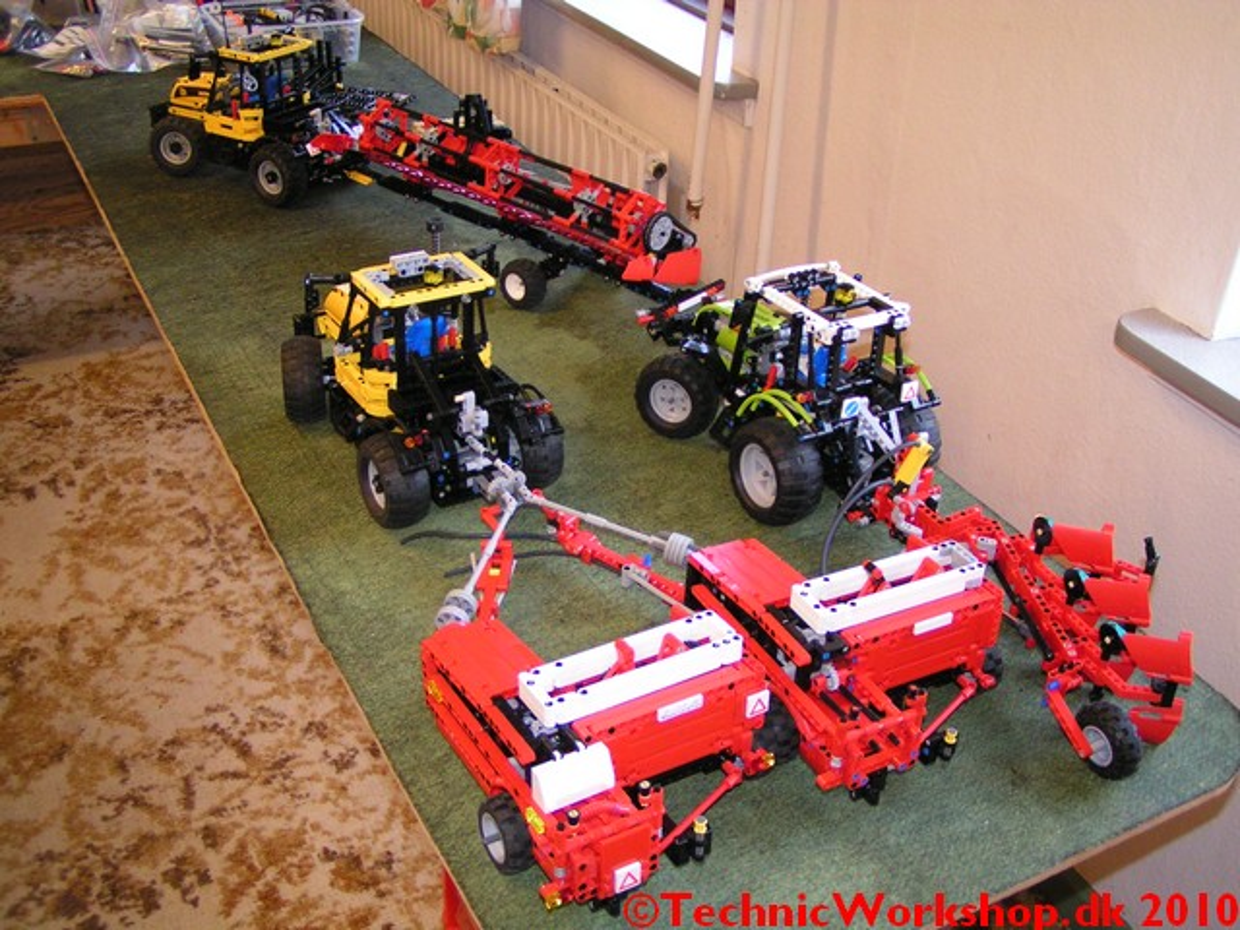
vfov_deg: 37.7
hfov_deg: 49.0
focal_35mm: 38
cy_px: 465
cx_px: 620
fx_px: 1361
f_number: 2.8
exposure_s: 1/40
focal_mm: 5.8
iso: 200
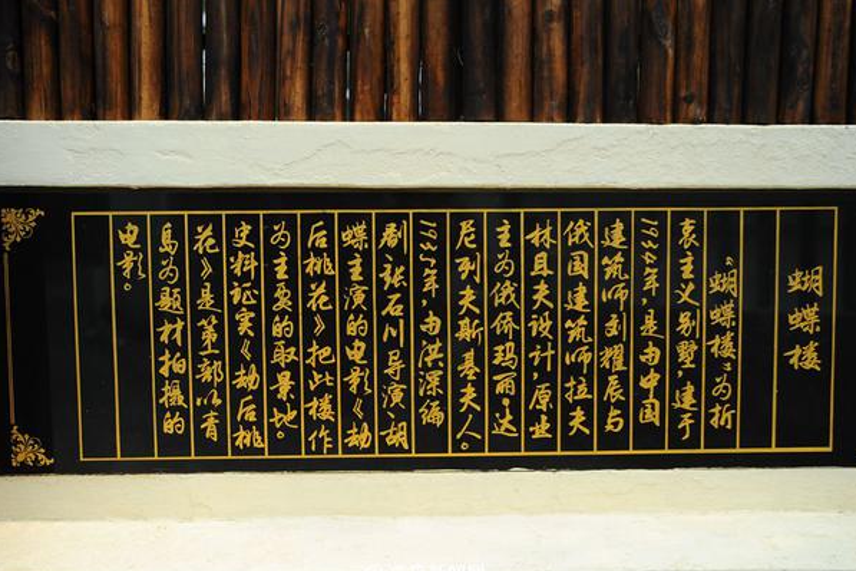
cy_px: 294
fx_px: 1070
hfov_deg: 43.6
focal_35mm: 45
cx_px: 453
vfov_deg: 29.9
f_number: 2.8
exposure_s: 1/1000
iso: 200
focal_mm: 42
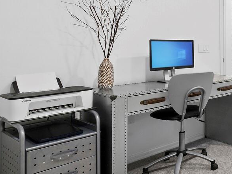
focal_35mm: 38
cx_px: 297
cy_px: 34
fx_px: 255
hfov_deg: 35.1
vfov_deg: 36.4
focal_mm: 7
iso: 400
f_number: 11
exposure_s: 1/1.67
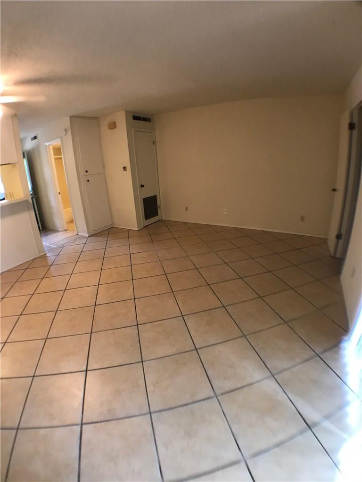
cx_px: 181
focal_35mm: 28
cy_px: 241
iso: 50
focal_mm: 3.99
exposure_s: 1/15
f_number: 1.8
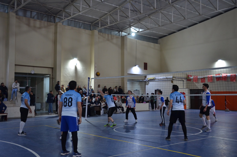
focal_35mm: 39
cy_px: 78
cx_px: 118
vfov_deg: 34.1
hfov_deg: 49.6
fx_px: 256
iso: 800
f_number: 3.8
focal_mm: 26
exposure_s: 1/60
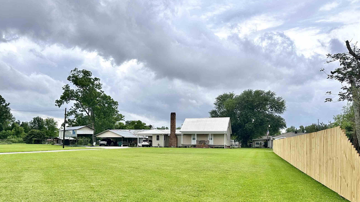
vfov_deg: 37.4
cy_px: 134
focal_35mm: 31
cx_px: 152
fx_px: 296
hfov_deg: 62.3
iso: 80
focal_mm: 6.86
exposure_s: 1/1639
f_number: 1.78
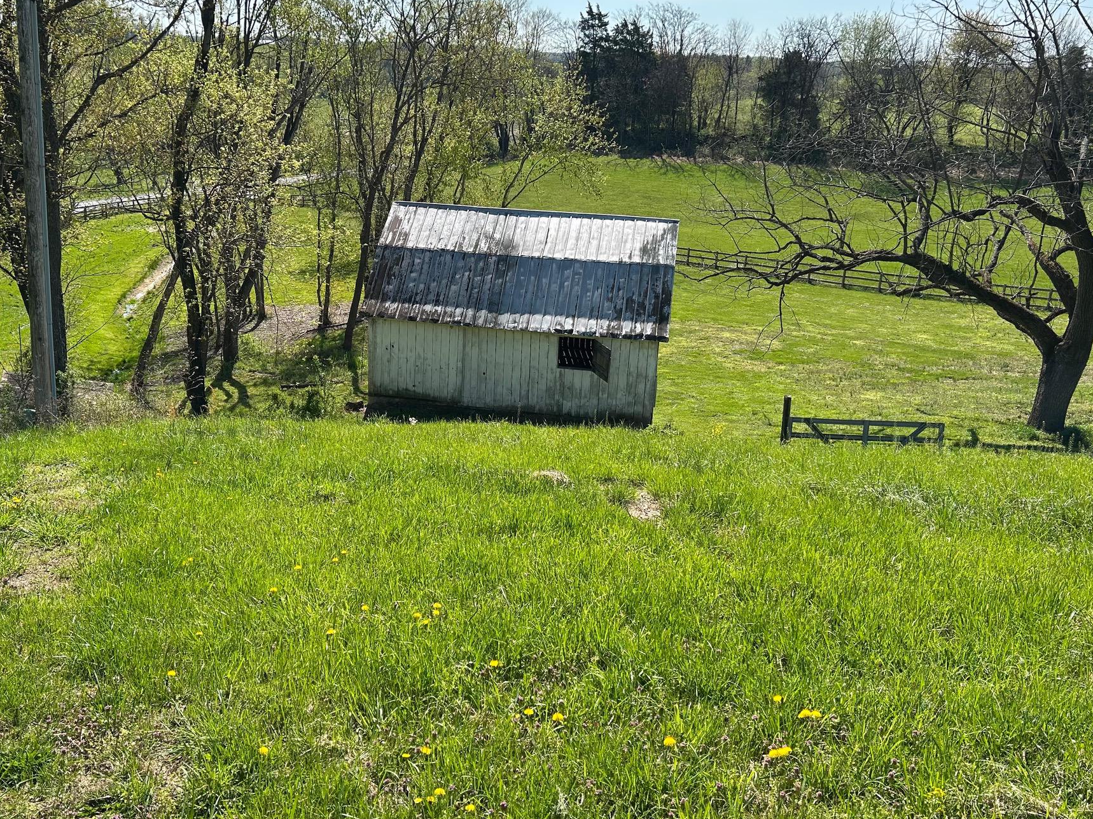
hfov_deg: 58.2
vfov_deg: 45.3
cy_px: 354
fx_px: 979
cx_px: 488
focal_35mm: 31
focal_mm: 5.7
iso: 50
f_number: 1.5
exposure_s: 1/2632
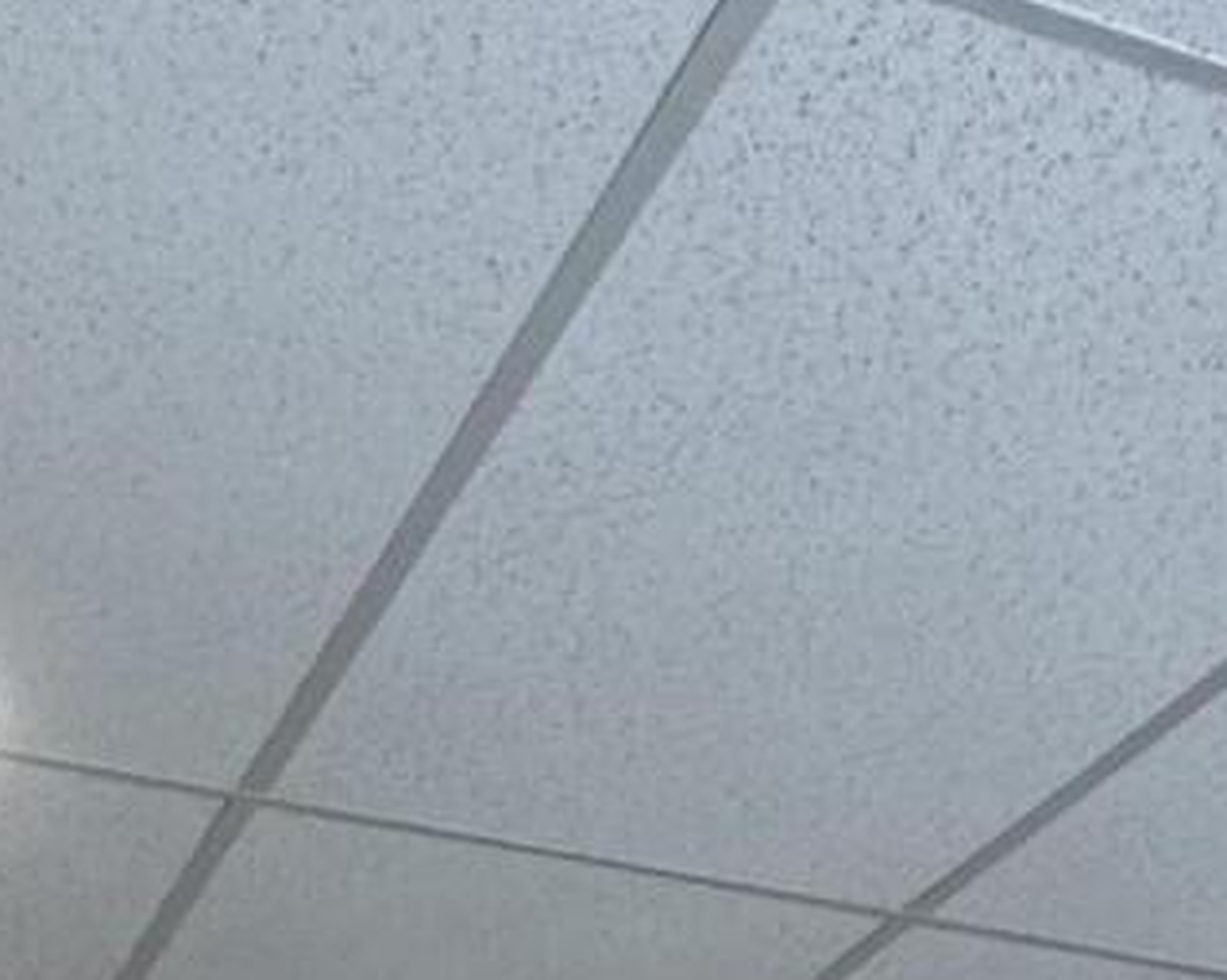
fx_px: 3121
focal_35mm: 86
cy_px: 2844
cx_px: 1019
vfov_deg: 11.5
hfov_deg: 21.9
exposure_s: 1/120
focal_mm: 2.22
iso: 250
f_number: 2.2
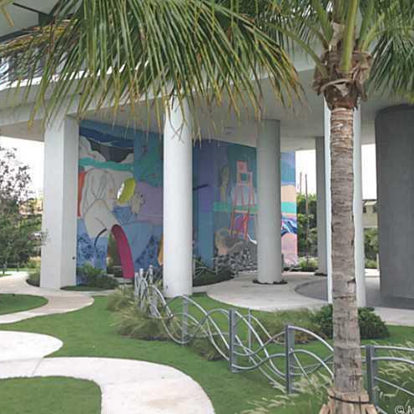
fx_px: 636
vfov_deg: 36.0
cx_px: 201
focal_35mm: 47
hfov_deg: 36.1
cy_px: 170
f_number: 2.4
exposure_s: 1/471
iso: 50
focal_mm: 4.12
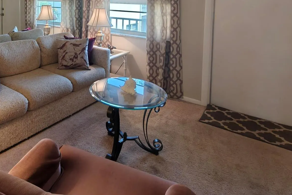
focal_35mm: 27
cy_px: 12
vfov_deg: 42.9
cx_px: 90
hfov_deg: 65.0
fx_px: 219
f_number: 2
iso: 640
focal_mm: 2.3
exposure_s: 1/120
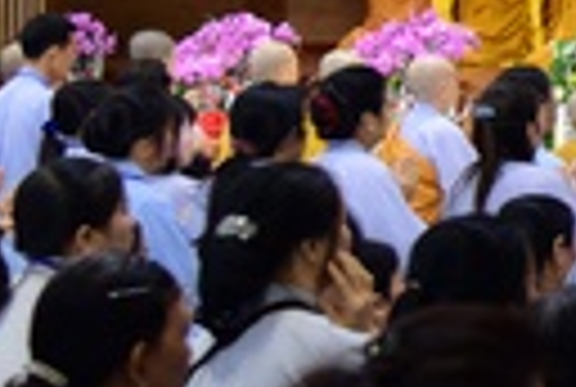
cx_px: 1278
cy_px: -225
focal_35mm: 172
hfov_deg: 10.6
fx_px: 2758
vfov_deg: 7.8
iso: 800
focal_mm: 34
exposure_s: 1/50
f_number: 4
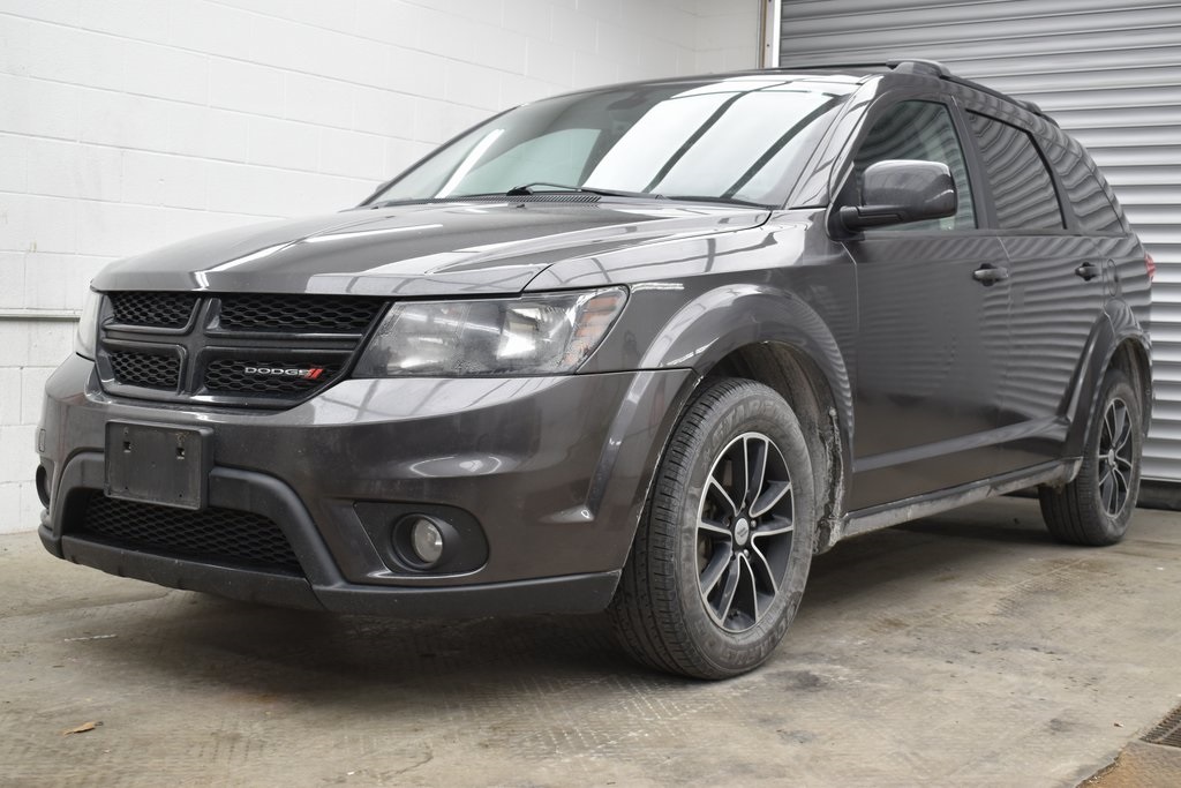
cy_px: 394
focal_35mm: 46
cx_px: 590
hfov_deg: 42.3
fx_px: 1526
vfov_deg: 29.0
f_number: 5
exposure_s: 1/100
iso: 400
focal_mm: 31
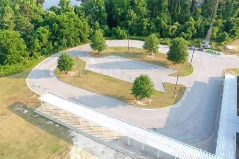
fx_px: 186
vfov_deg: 46.4
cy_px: 80
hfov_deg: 65.5
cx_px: 120
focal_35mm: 28
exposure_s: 1/120
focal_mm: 10.26
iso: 100
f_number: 4
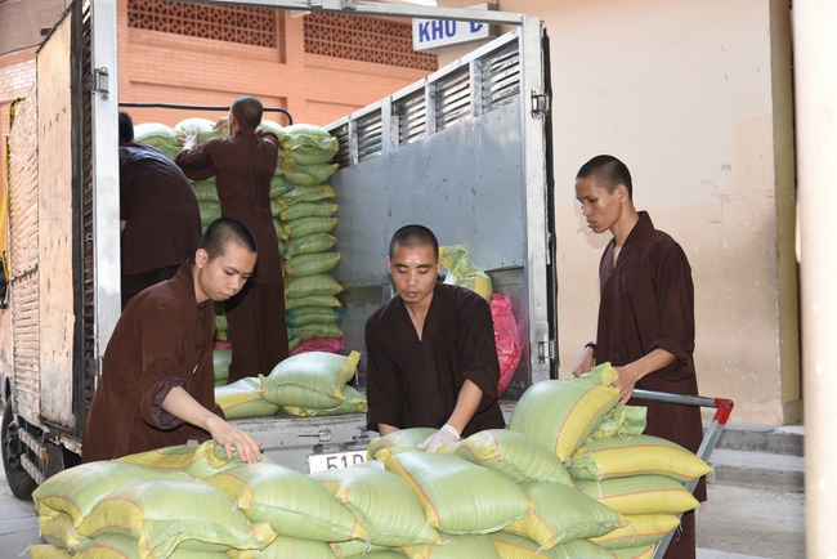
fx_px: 1163
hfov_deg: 39.6
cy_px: 280
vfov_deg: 27.0
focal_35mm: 50
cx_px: 418
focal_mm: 50
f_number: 4.5
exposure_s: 1/80
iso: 400
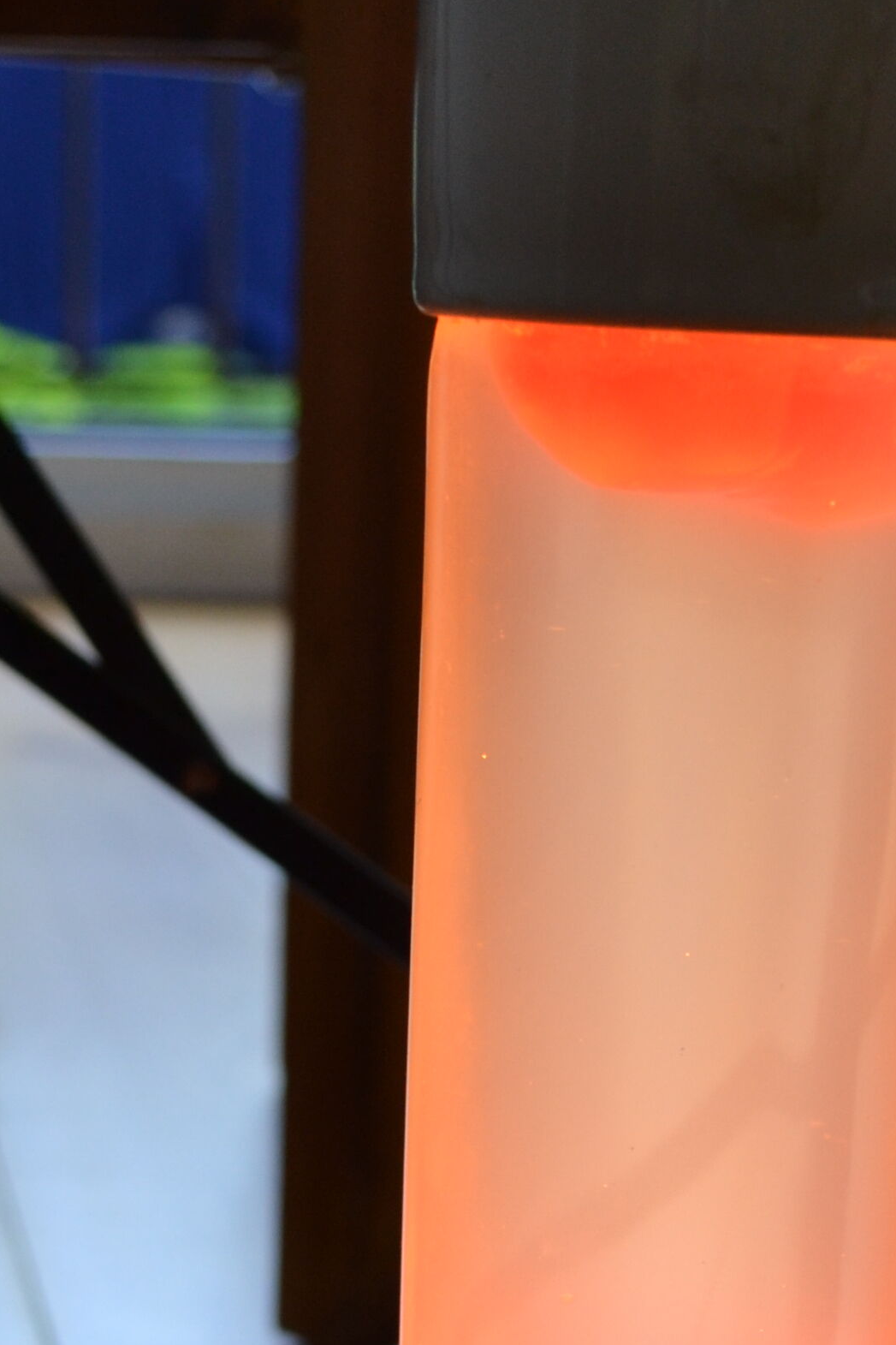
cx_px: 642
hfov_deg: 15.5
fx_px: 3286
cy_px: 1327
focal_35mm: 88
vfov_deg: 22.3
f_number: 5
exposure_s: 1/100
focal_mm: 20
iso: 400
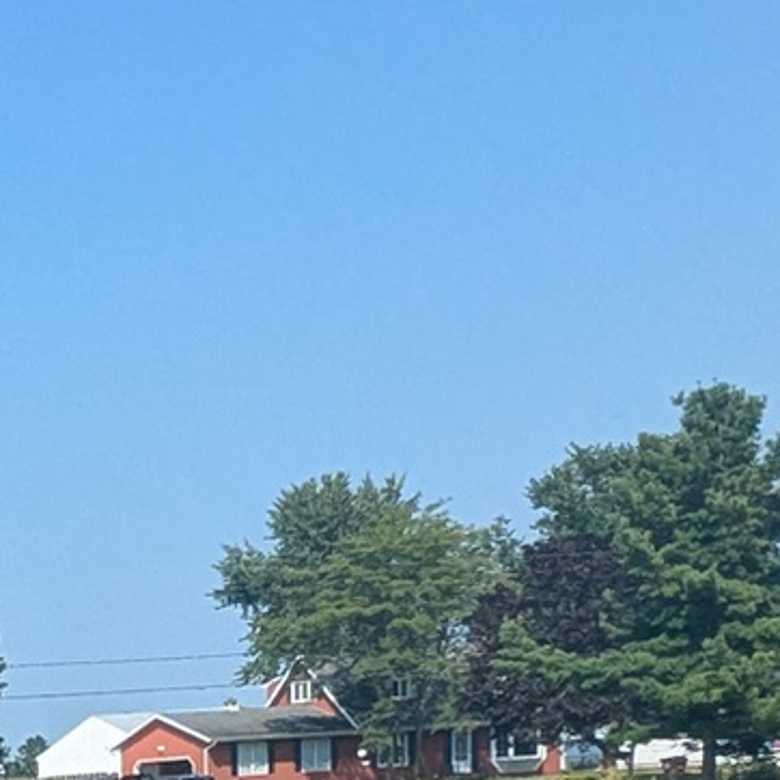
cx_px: -825
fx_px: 2549
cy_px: 1189
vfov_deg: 15.9
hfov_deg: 14.3
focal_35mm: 100
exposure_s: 1/1192
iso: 49
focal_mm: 2.35
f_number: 2.2
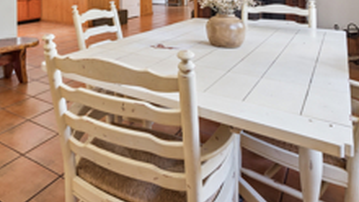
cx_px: 78
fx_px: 286
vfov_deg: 36.8
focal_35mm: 30
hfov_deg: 59.8
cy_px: 24
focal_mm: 14
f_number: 8
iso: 400
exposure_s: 1/20
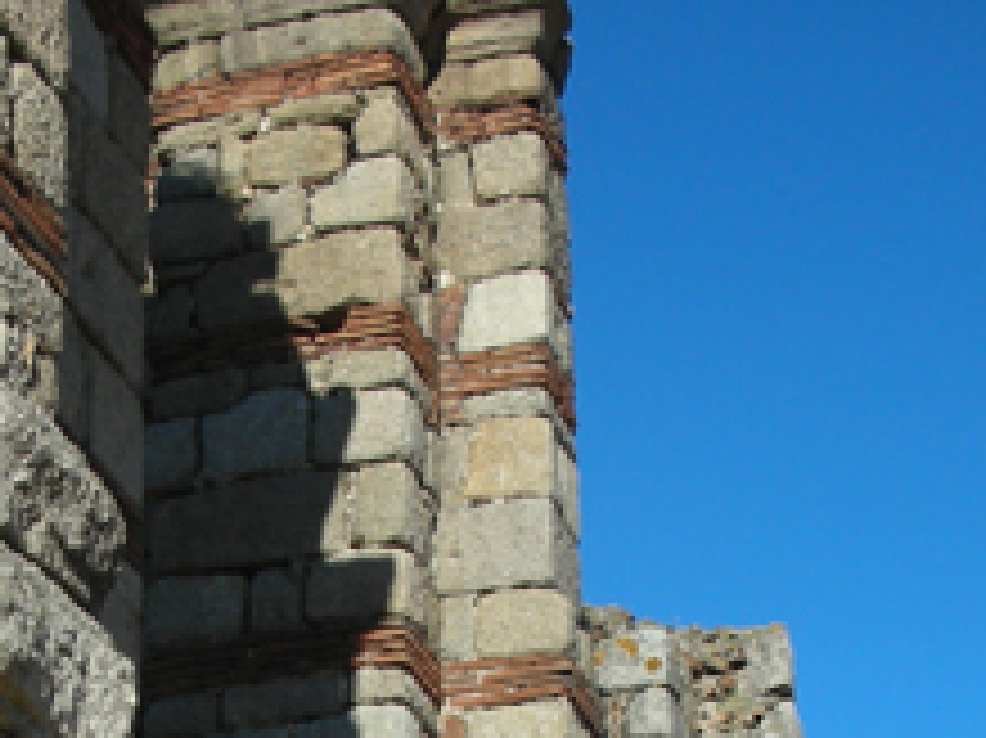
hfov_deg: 18.1
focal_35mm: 108
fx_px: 3075
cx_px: 279
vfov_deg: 13.0
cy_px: 1091
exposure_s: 1/95
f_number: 8.5
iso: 50
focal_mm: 5.8
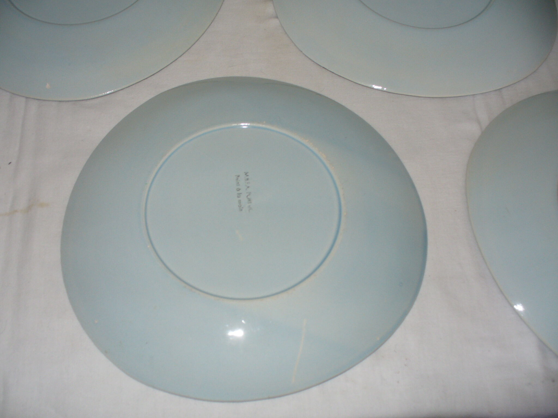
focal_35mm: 37
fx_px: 596
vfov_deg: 38.7
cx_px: 279
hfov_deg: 50.1
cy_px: 209
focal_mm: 6.1
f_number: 2.8
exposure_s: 1/30
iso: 100
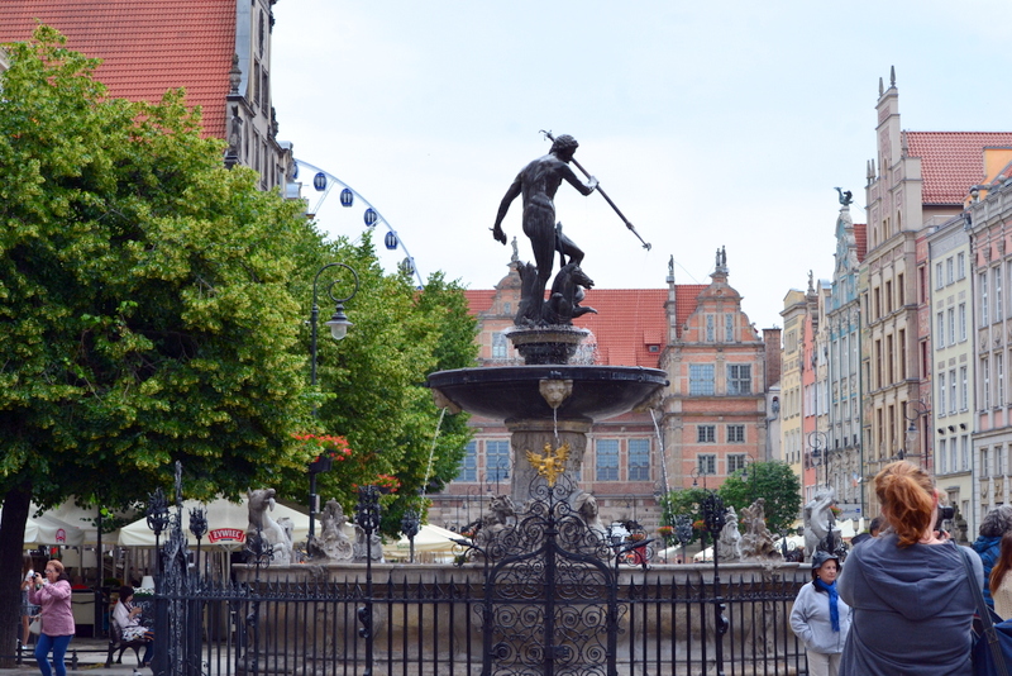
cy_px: 338
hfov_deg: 24.6
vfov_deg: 16.6
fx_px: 2320
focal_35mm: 82
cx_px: 506
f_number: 10
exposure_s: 1/250
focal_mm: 55
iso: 400
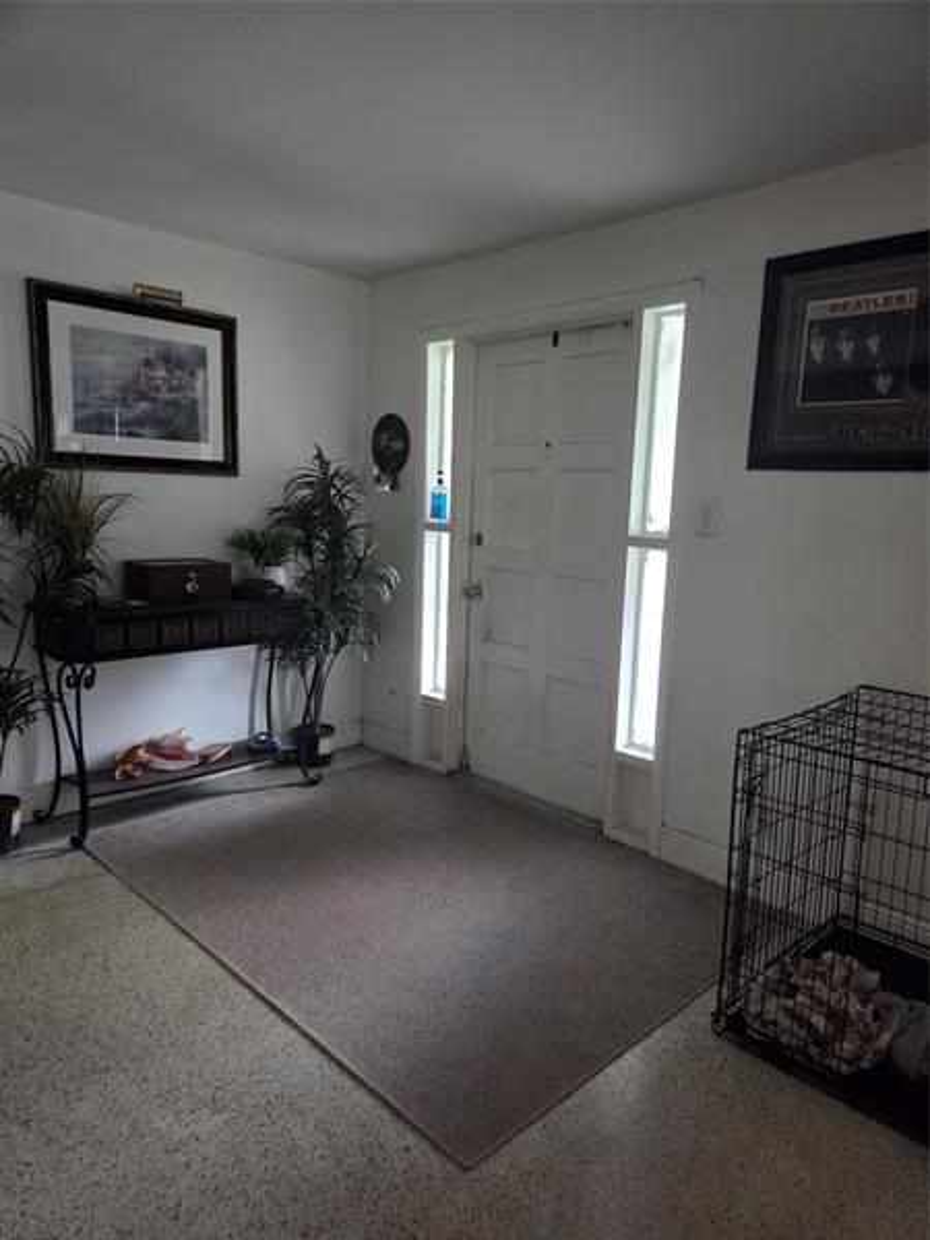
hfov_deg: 58.9
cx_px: 465
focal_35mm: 23
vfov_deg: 73.9
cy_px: 620
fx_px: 824
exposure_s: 1/120
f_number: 1.8
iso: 1000
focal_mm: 5.4
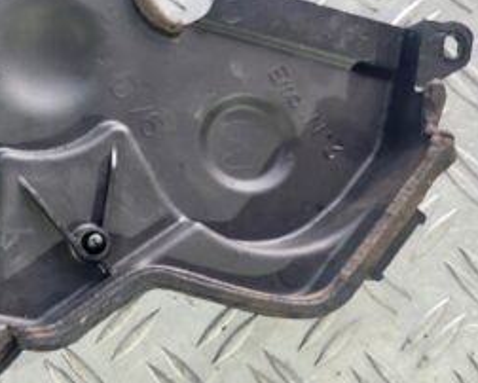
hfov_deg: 29.4
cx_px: -44
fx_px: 821
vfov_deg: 26.3
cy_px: 173
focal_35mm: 58
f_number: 1.8
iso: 320
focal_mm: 5.23
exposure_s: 1/50
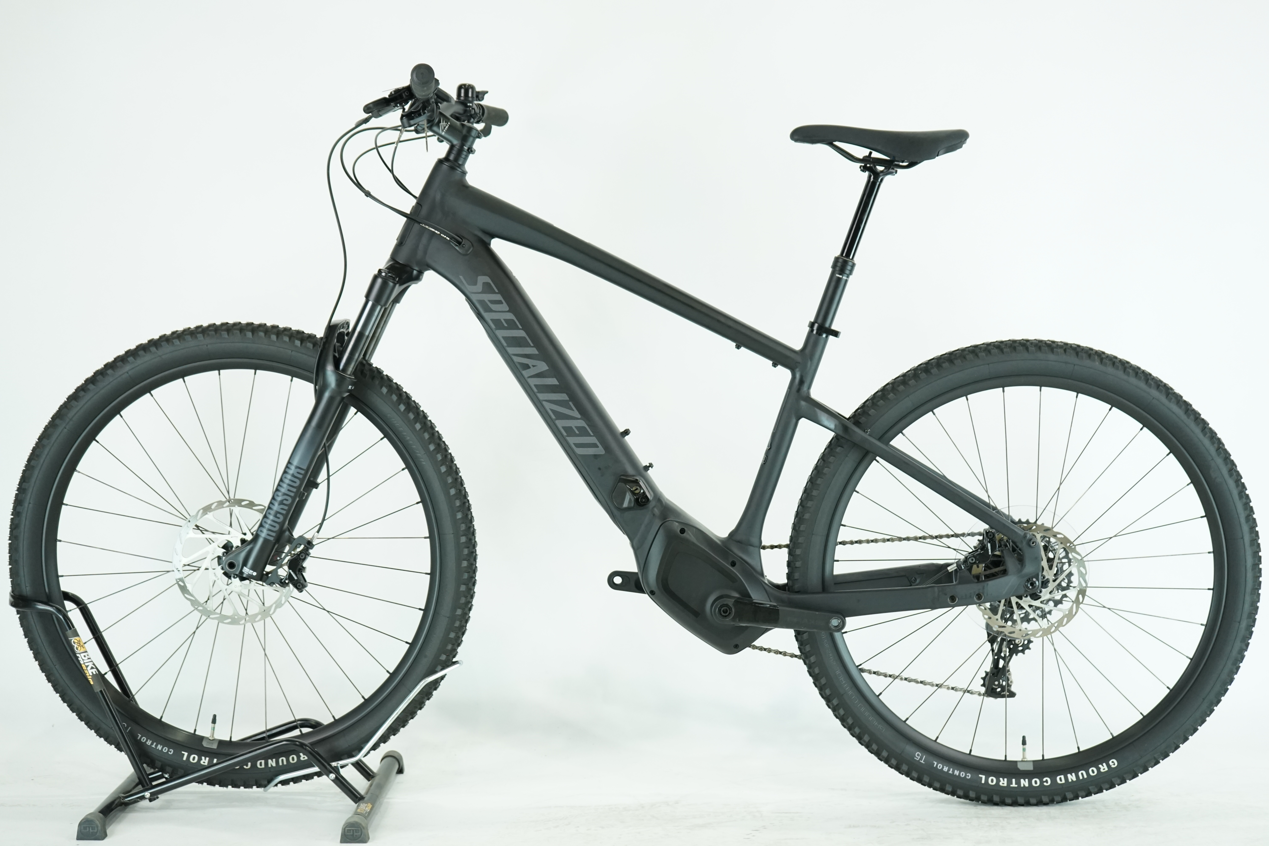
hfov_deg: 35.1
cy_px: 423
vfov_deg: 23.8
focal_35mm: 57
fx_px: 2009
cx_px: 634
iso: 1600
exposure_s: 1/200
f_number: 5
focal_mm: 57
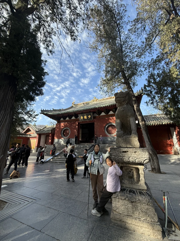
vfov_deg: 102.1
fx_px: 97
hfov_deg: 85.7
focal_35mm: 14
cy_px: 120
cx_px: 90
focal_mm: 2.22
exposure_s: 1/479
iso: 50
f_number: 2.2
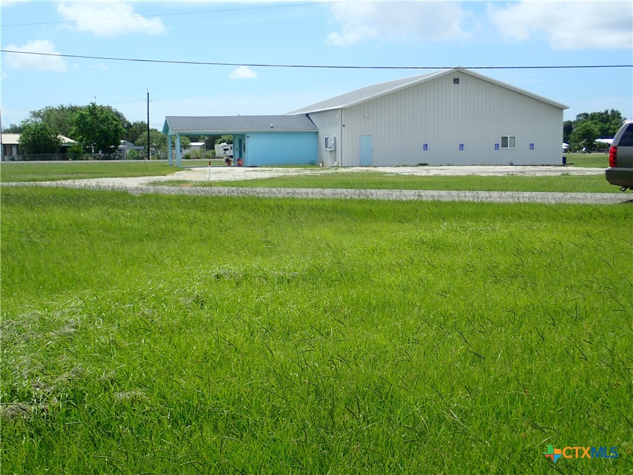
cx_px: 316
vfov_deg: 25.7
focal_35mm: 57
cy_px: 238
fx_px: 1042
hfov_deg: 33.8
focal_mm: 10.29
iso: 100
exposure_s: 1/640
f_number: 5
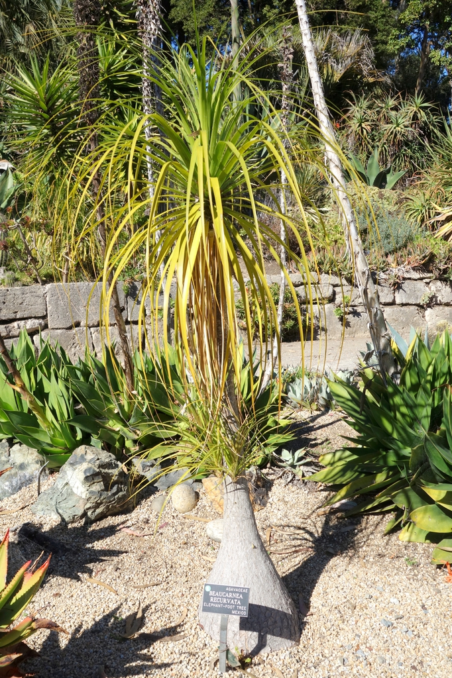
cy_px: 339
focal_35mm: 37
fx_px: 697
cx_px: 226
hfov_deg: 35.9
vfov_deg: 51.9
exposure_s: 1/500
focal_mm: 13.9
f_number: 5.6
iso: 125
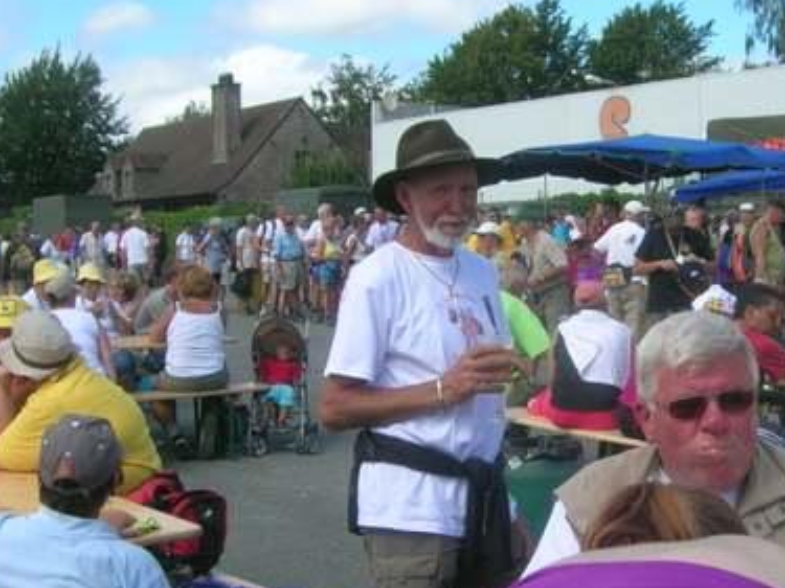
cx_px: 536
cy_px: 370
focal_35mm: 56
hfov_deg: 34.0
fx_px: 1270
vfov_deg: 26.0
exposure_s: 1/345
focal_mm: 5.4
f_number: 4.8
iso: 50
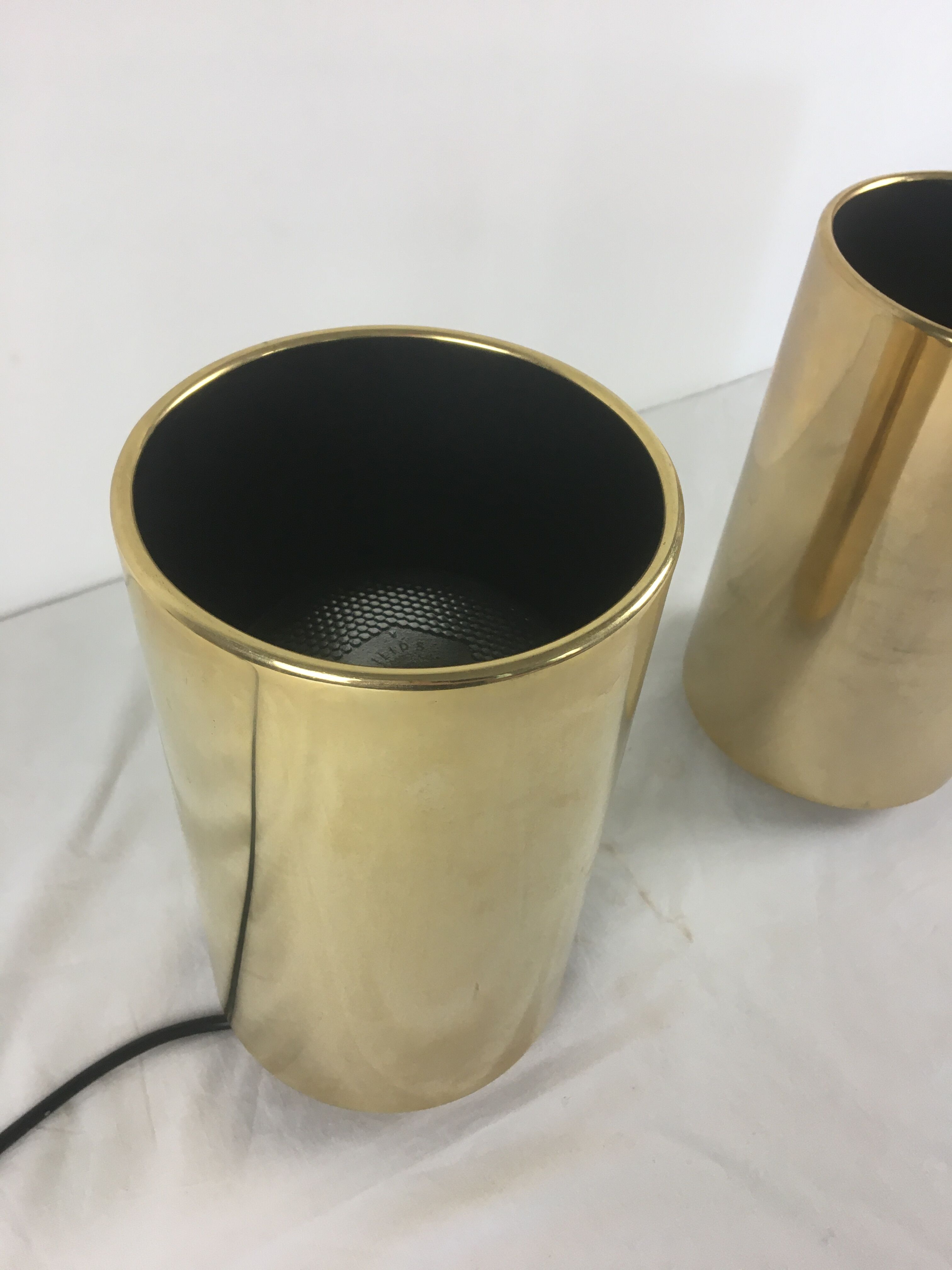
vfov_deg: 61.7
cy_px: 635
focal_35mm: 29
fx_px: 1063
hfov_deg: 48.2
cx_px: 476
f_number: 2.2
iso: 32
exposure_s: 1/33
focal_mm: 4.15
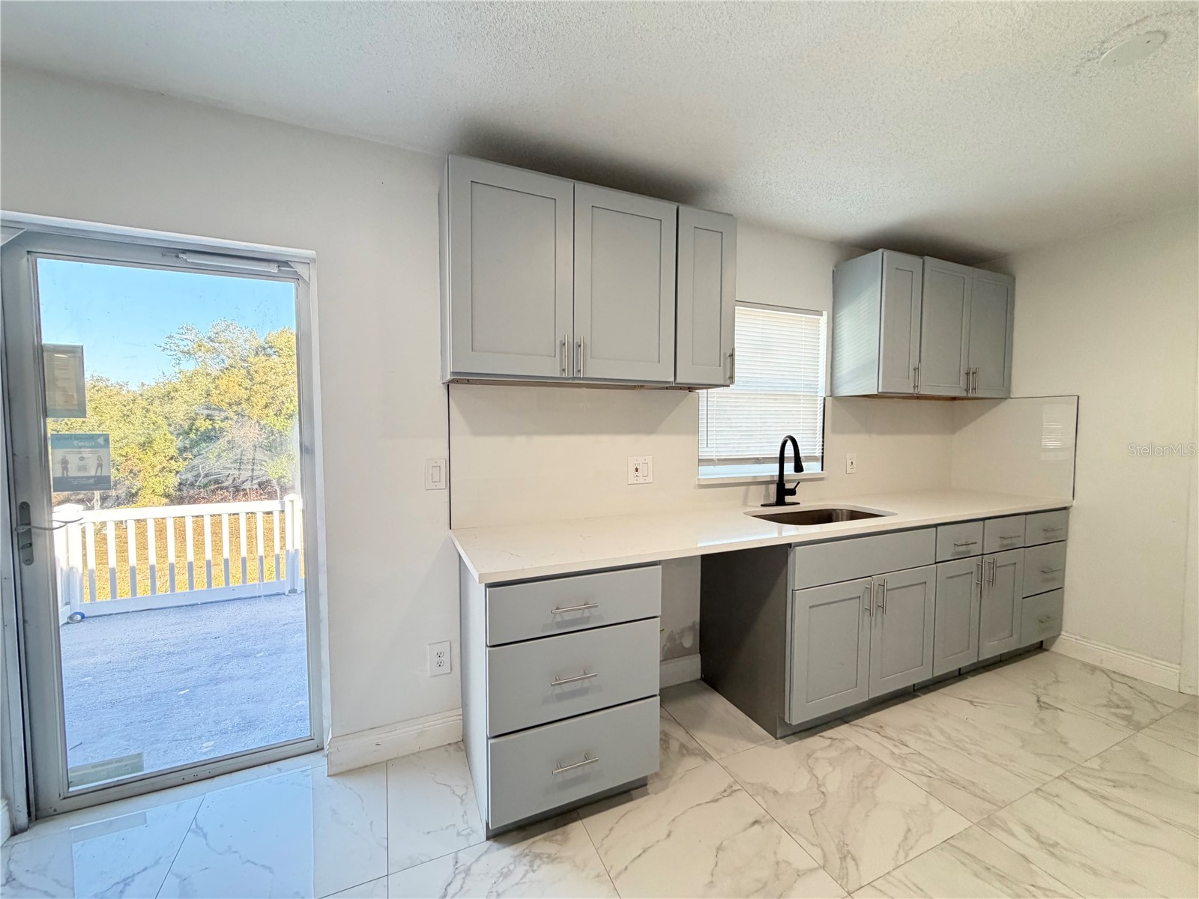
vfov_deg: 85.7
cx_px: 600
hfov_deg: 102.1
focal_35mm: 14
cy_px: 450
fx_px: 485
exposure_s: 1/120
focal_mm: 2.22
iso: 250
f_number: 2.2
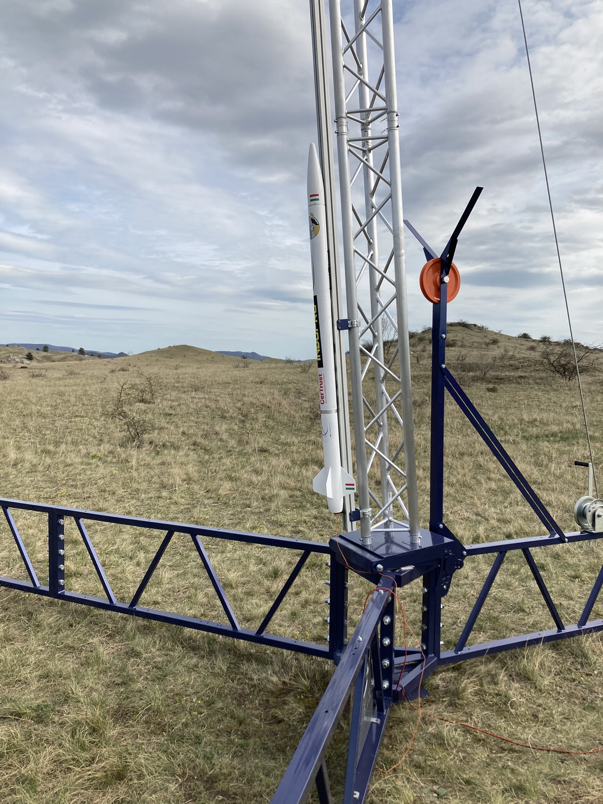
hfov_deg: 49.7
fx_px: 650
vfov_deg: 63.4
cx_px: 302
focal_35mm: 28
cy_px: 402
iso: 20
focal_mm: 3.99
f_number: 1.8
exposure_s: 1/1919
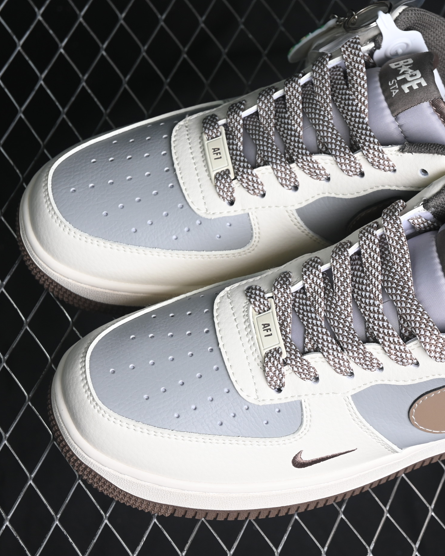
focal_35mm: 106
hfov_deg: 14.5
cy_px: 278
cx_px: 349
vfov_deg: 18.1
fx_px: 1745
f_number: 6.3
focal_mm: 50
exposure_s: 1/60
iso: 160
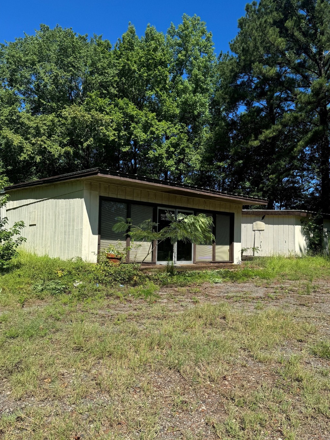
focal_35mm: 27
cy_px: 235
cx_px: 183
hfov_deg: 51.3
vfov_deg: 65.2
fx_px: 343
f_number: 1.78
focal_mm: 6.76
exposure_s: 1/4608
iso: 80
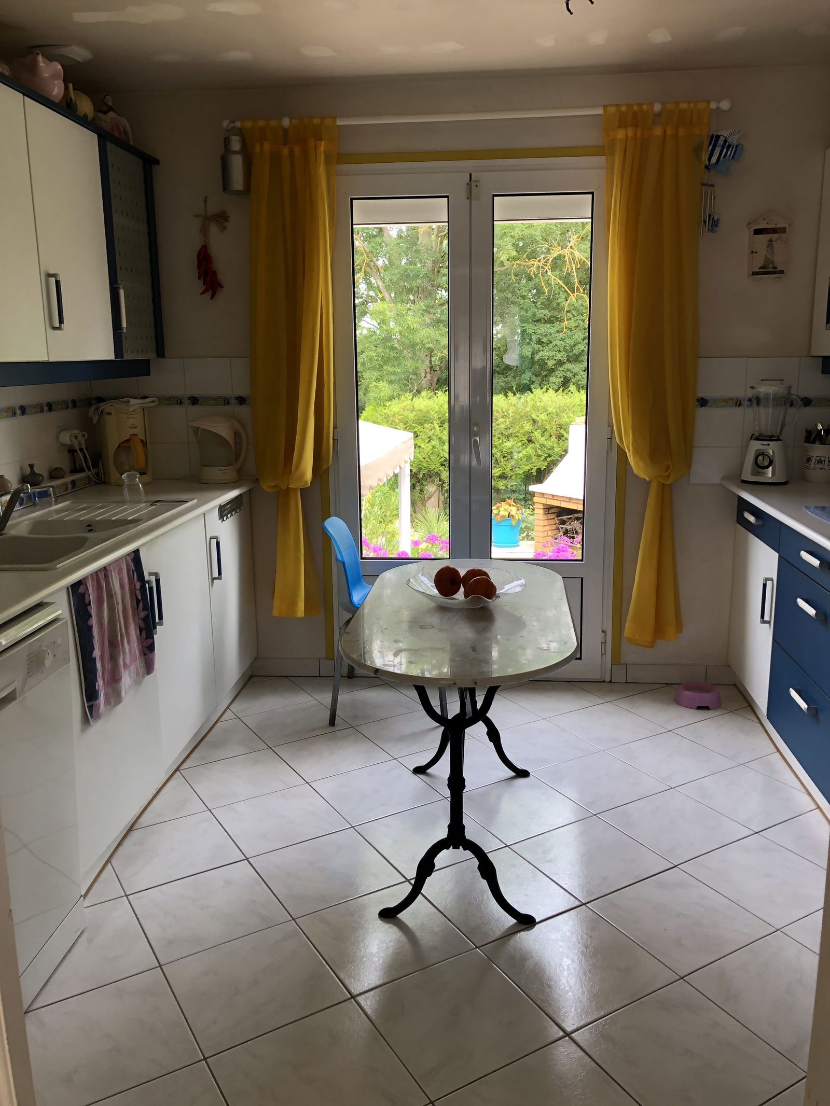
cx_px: 415
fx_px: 895
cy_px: 553
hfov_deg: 49.7
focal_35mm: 28
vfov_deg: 63.4
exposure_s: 1/120
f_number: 1.8
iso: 64
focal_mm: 3.99
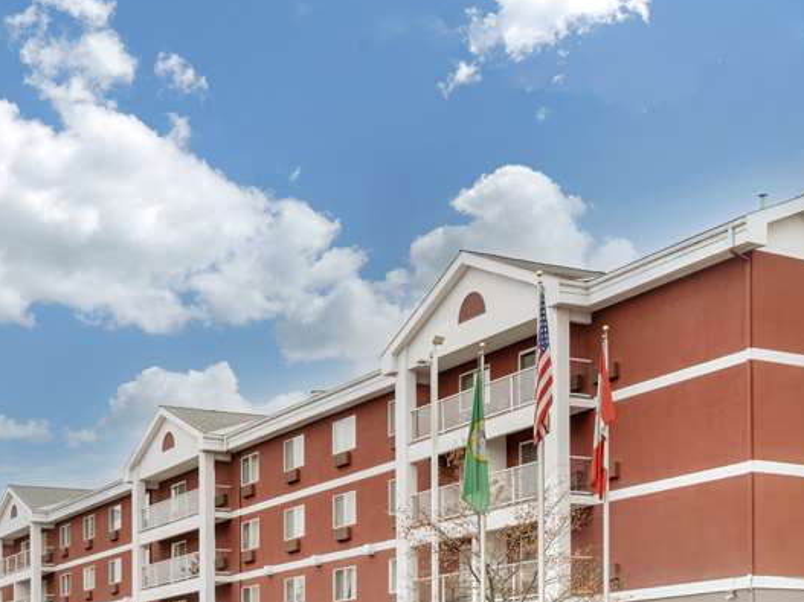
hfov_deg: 34.3
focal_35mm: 56
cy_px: 425
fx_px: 1300
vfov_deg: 25.9
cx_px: 458
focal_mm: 30
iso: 400
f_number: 8
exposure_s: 1/320
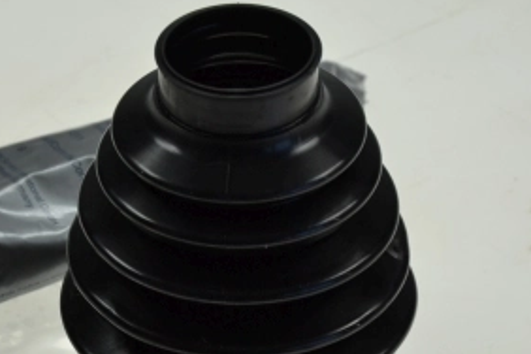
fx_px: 3746
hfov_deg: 8.1
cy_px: 324
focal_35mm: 254
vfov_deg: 5.4
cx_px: 135
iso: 100
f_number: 6.3
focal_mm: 80
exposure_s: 1/125
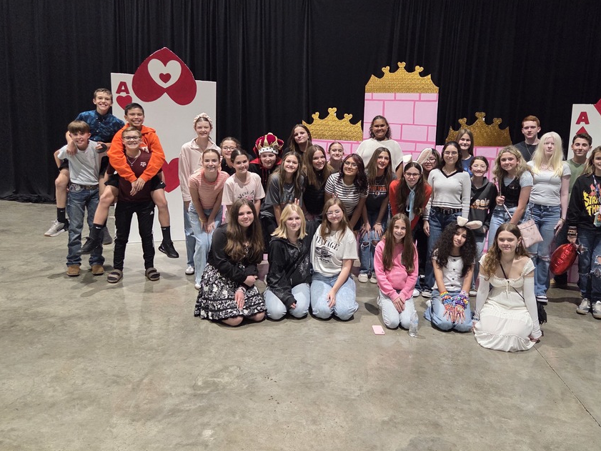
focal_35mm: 28
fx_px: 486
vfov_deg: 49.6
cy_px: 198
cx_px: 329
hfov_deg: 63.3
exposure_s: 1/120
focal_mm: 5.4
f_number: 1.8
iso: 500
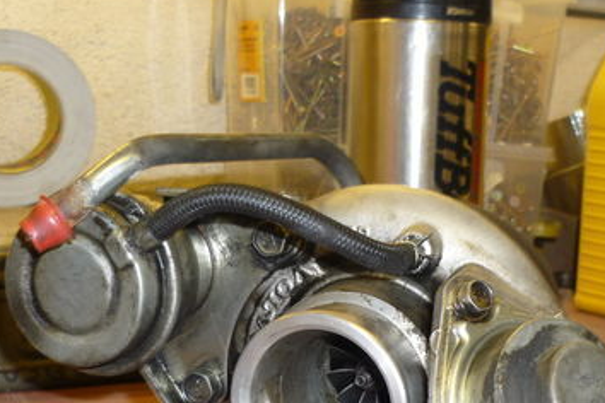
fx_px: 1042
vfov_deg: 21.7
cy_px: 294
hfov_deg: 32.2
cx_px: 374
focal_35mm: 62
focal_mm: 5.5
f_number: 2.8
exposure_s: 1/30
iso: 100
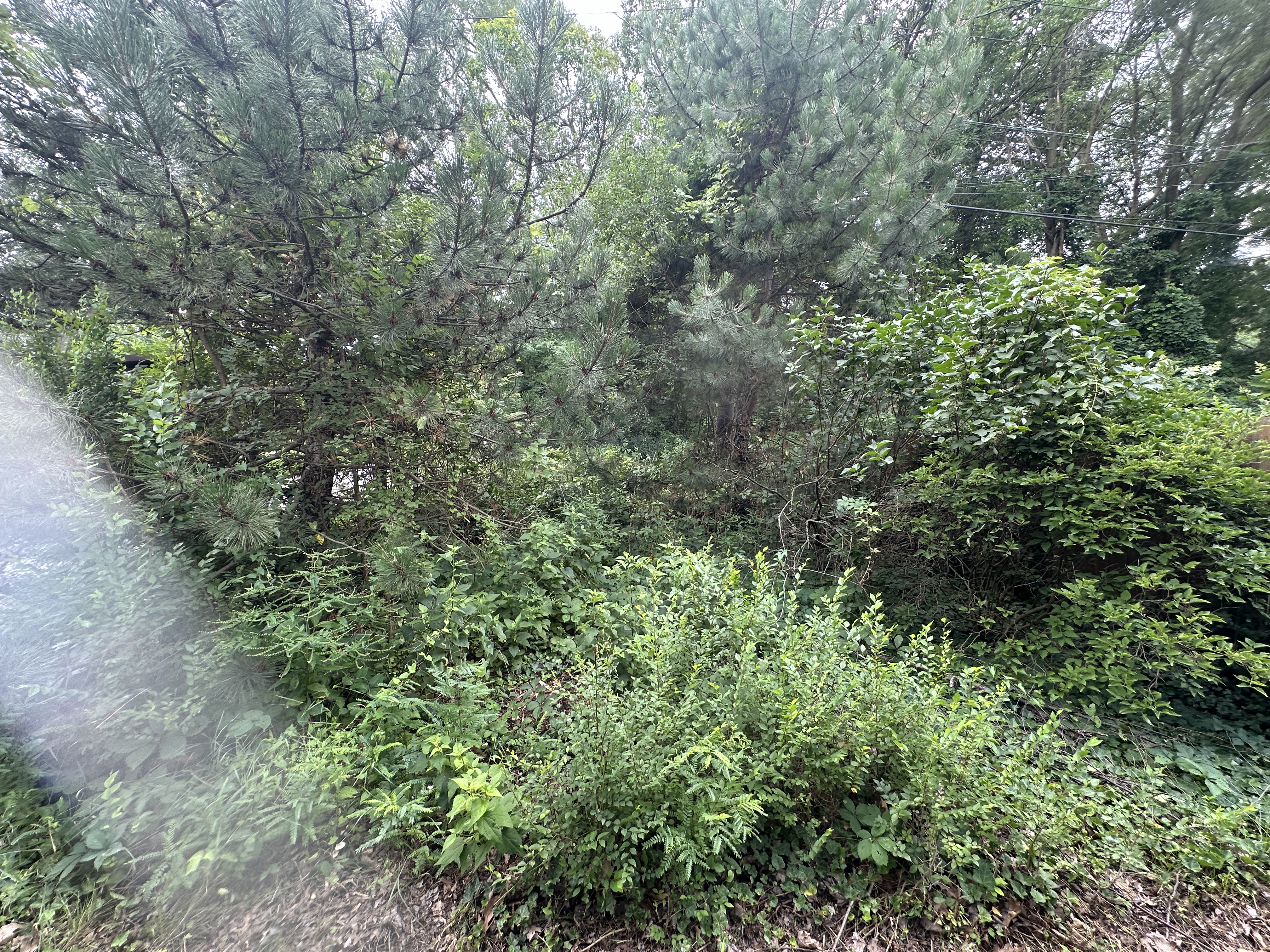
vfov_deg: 85.7
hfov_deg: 102.1
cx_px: 635
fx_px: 514
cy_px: 476
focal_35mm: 14
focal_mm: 2.22
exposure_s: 1/99
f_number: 2.2
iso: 50
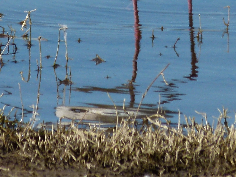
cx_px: 61
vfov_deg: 0.7
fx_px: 14868
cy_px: -86
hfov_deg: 0.9
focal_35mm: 2181
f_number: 5.2
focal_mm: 108
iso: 100
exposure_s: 1/640
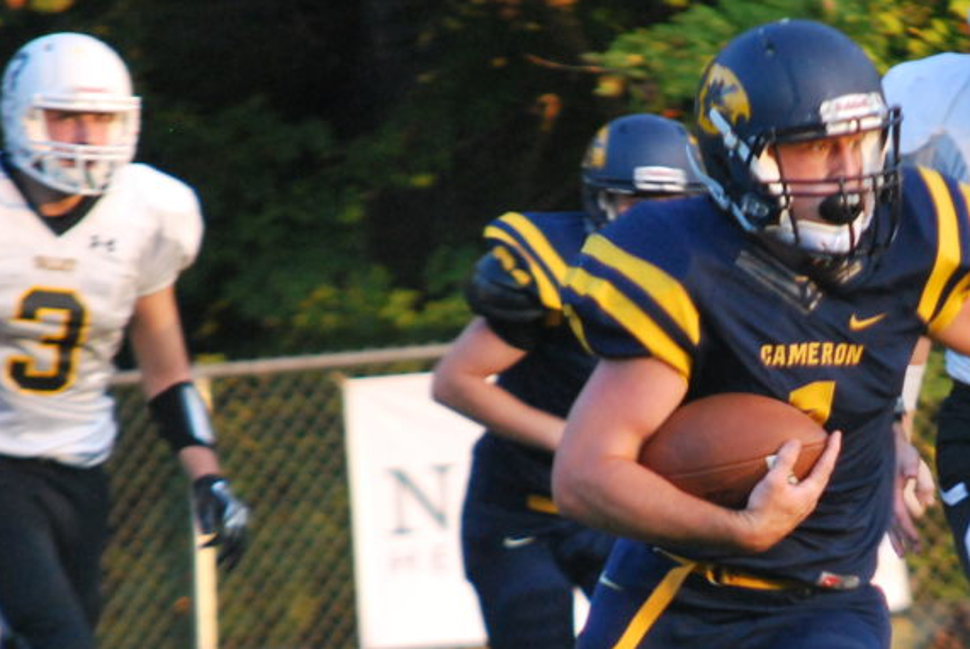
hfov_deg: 3.2
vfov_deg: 2.1
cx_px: 775
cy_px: 686
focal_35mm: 643
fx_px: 17349
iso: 800
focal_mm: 175
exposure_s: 1/250
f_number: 5.6
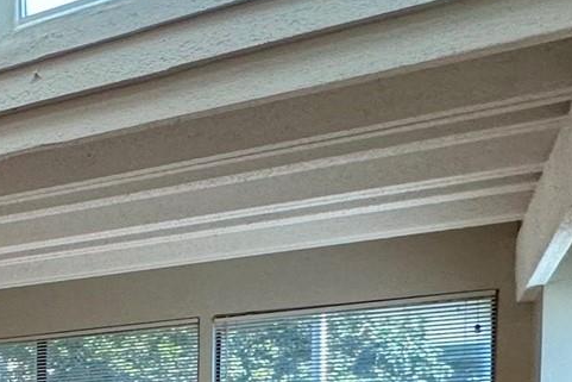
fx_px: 985
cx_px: -488
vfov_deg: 20.1
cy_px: 500
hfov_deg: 20.8
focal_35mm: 62
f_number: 2.2
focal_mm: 2.22
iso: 160
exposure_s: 1/120
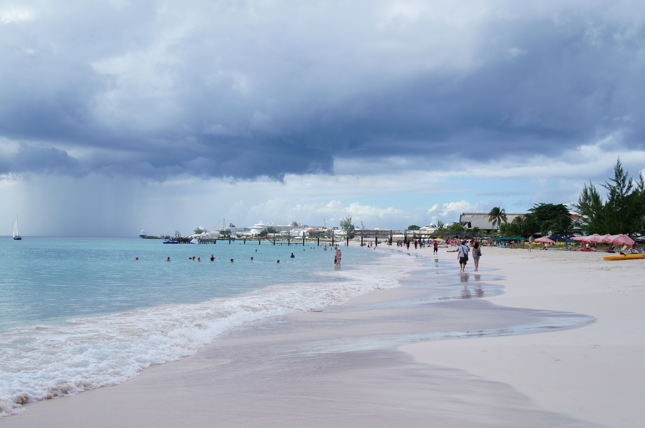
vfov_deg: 28.9
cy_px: 214
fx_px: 832
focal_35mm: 46
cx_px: 322
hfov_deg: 42.4
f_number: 13
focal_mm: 31
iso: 200
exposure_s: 1/250
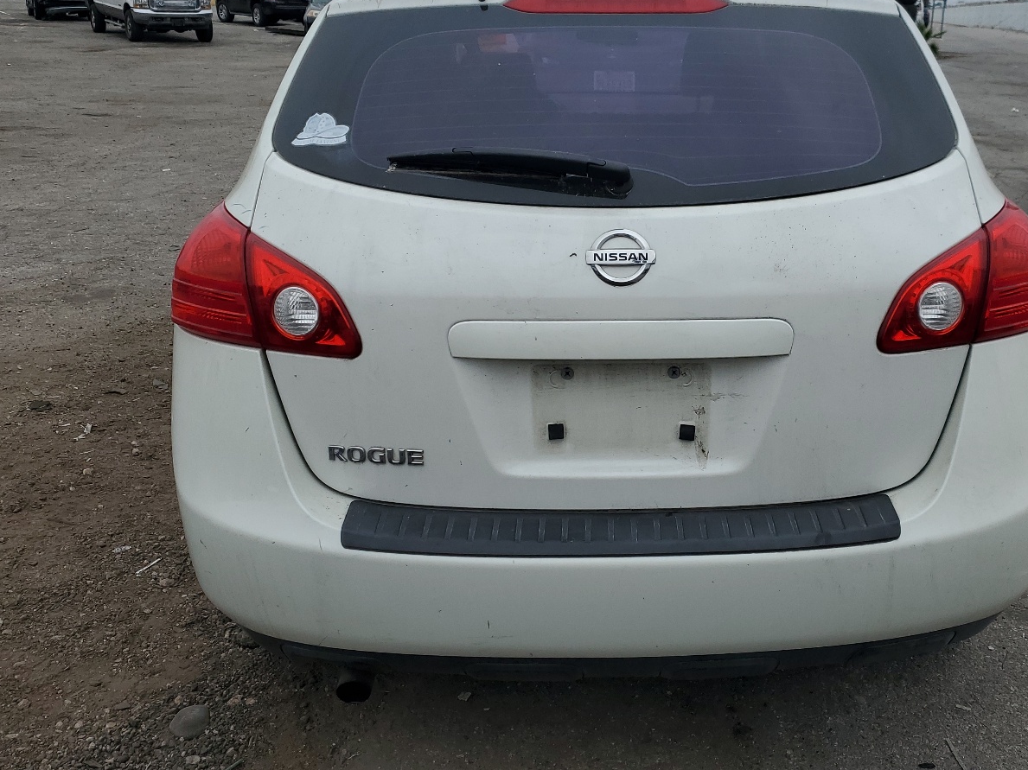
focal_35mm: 35
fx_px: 1039
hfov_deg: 52.1
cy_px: 314
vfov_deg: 40.5
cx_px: 636
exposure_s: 1/1111
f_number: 1.5
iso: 50
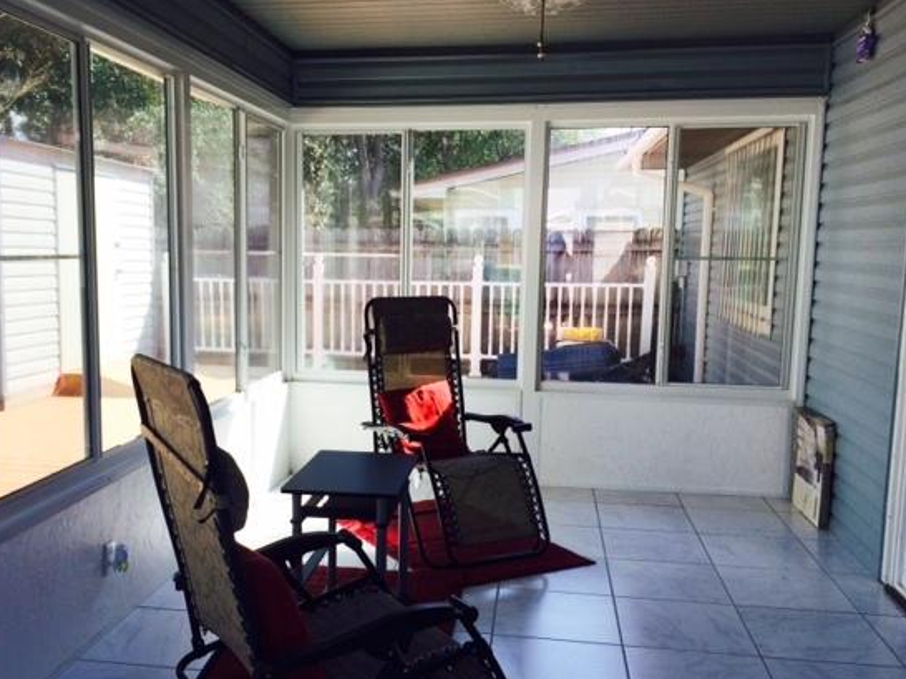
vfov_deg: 41.7
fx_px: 889
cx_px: 378
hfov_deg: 53.7
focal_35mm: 34
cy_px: 367
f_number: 2.2
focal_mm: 4.15
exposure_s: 1/432
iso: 32
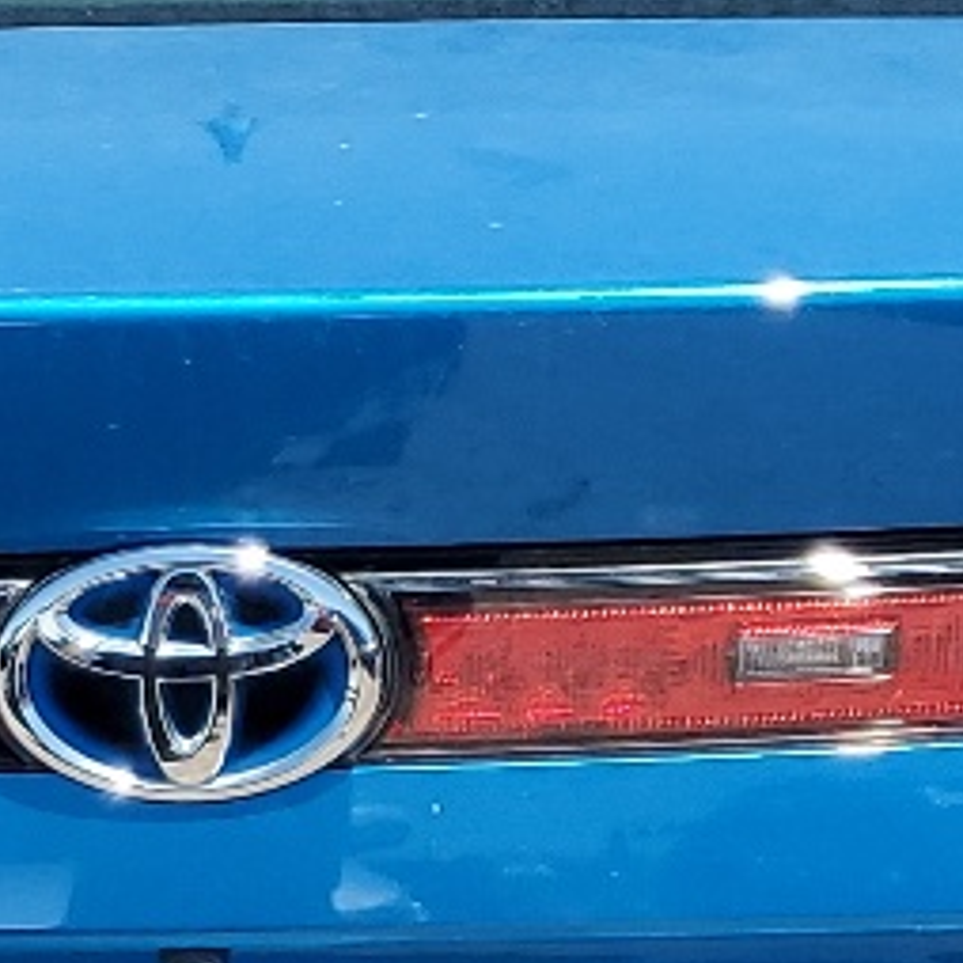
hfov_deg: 12.0
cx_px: 144
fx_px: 4564
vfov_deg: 12.0
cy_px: 811
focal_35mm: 145
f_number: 1.5
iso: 50
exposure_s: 1/2500
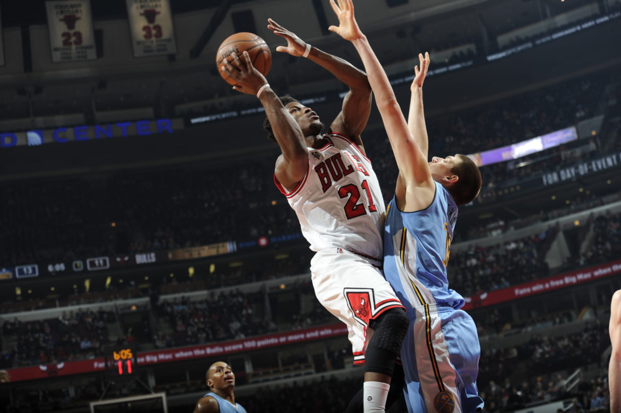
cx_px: 310
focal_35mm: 70
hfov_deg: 28.9
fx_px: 1207
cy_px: 206
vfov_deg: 19.4
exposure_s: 1/320
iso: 250
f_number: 5
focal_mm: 70
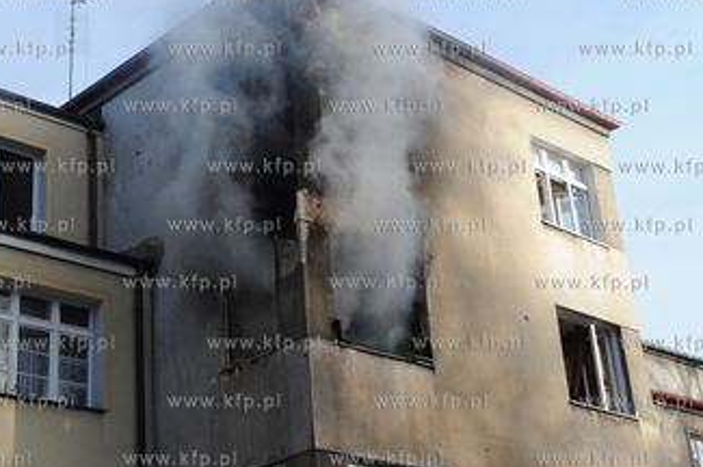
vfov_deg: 19.7
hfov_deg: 29.3
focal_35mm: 69
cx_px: 340
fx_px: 1346
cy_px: 195
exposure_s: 1/400
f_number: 10
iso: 800
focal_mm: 56
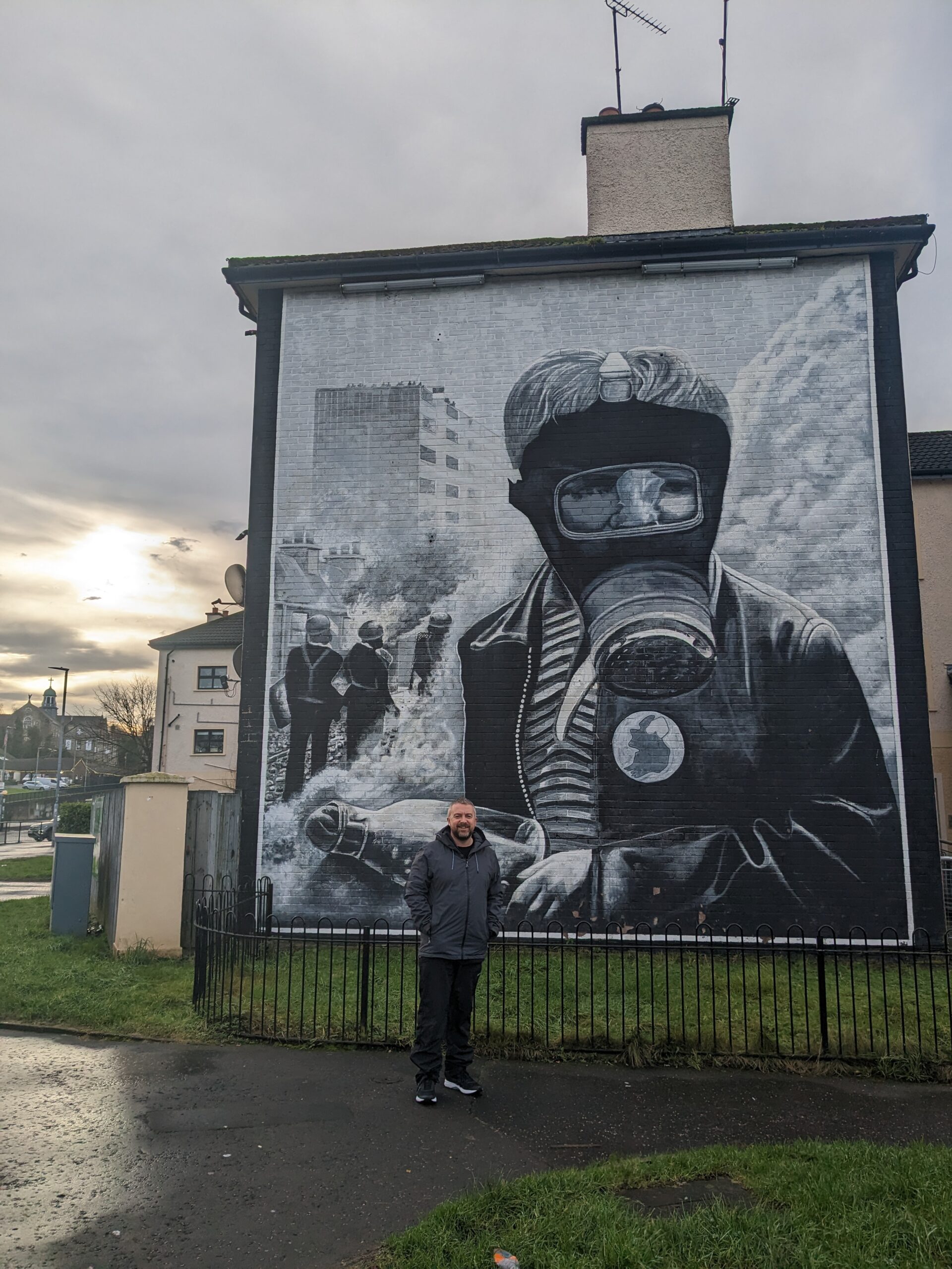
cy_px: 634
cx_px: 476
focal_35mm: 27
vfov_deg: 65.3
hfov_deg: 51.4
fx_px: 990
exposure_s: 1/2597
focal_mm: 4.38
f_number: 1.73
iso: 42
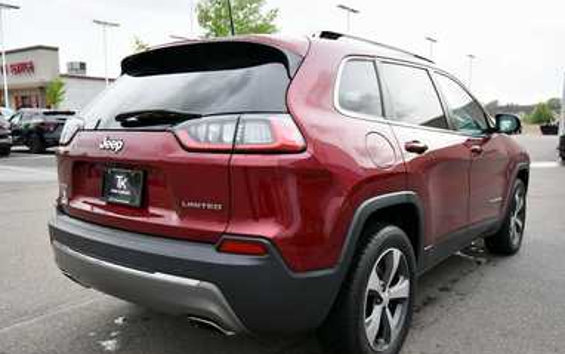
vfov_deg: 39.4
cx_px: 271
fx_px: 493
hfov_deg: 59.6
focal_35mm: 32
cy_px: 193
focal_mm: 20
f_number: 5.6
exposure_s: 1/250
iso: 400
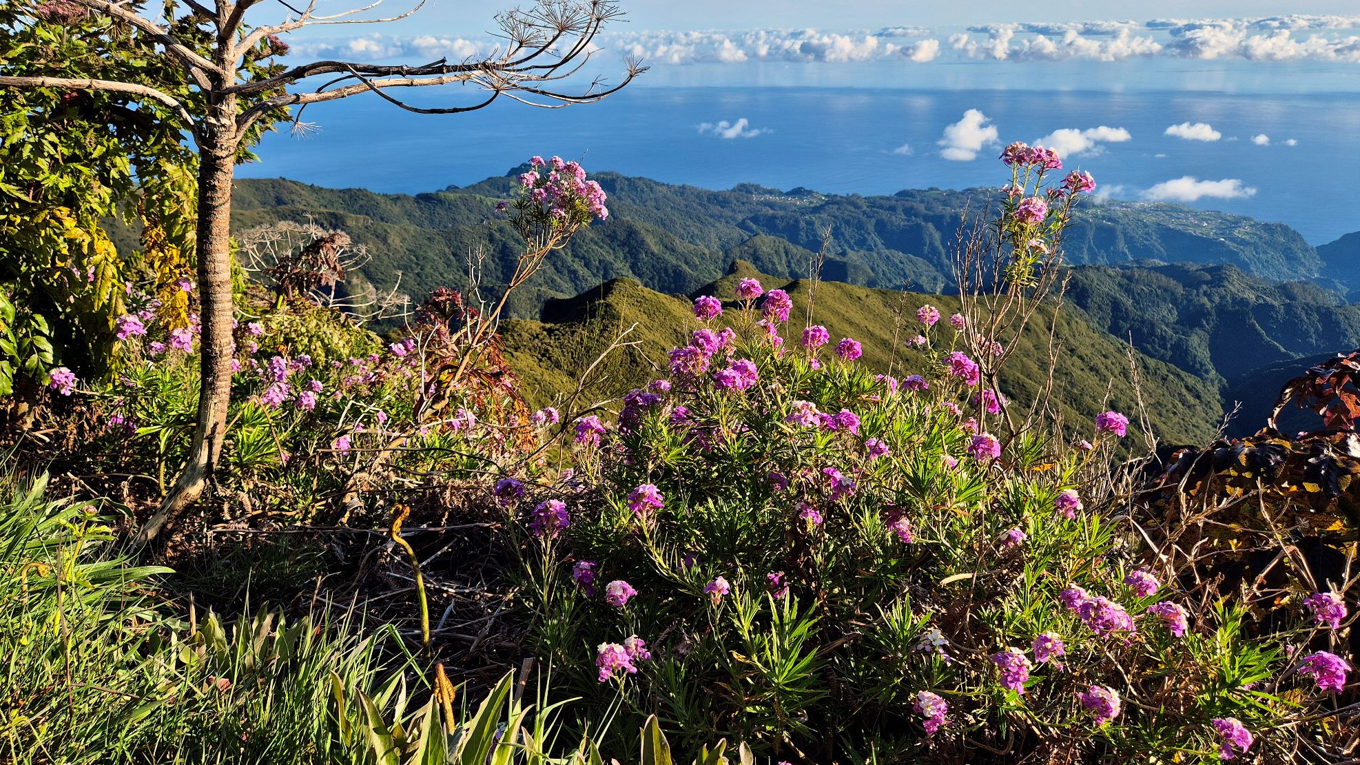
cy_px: 339
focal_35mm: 26
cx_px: 704
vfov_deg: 44.3
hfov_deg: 71.9
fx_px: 938
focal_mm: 5.4
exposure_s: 1/1472
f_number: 1.8
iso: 25
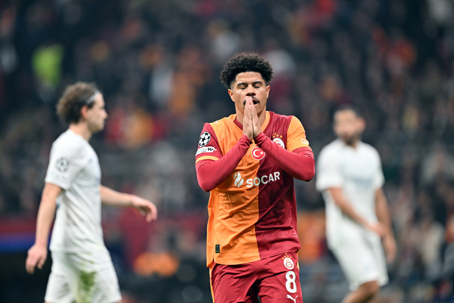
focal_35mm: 400
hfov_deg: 5.2
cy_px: 152
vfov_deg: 3.4
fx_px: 5043
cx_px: 227
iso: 2000
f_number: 2.8
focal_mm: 400
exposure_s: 1/1600
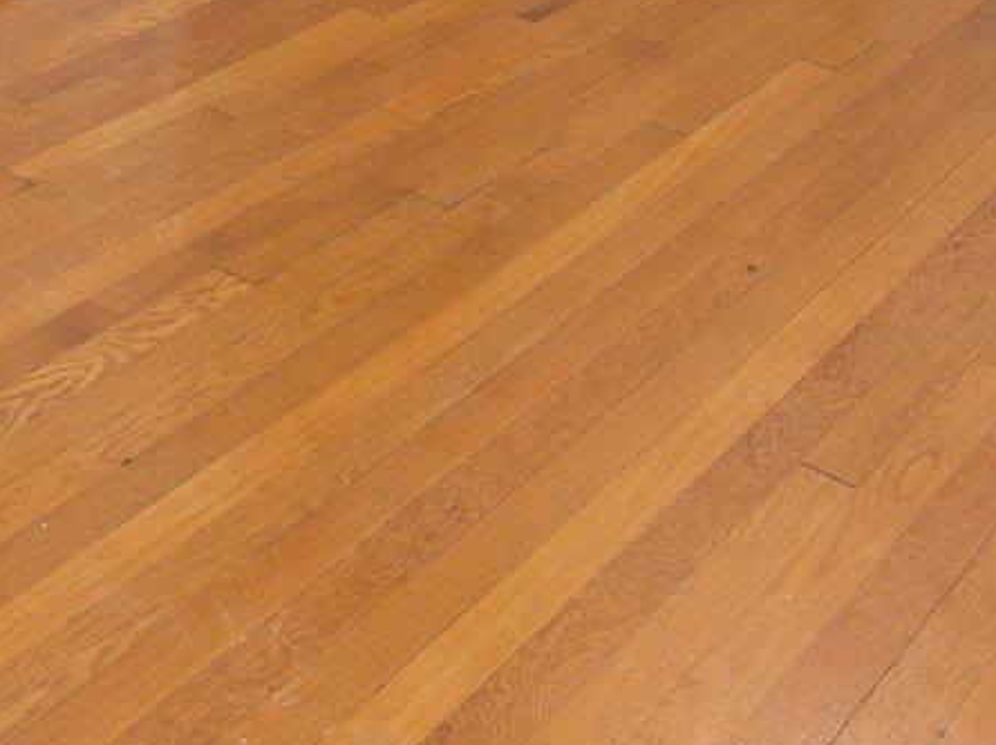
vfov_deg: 17.4
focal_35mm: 62
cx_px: 67
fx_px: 1782
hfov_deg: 29.7
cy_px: -724
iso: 200
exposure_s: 3.2
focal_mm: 14
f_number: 10
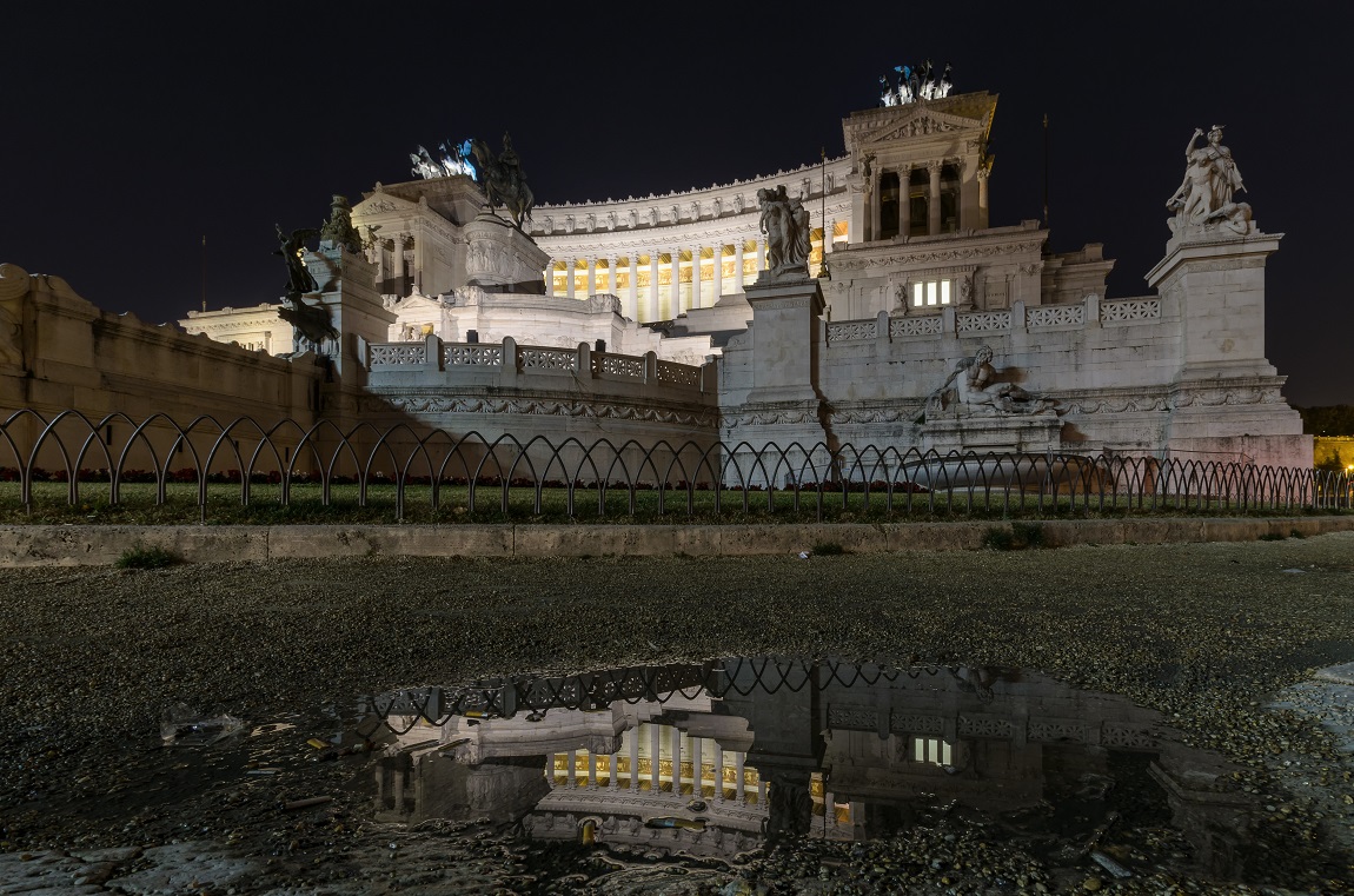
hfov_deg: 100.5
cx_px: 677
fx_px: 563
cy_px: 448
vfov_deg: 77.0
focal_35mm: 15
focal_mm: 10
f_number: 10
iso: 100
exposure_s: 20
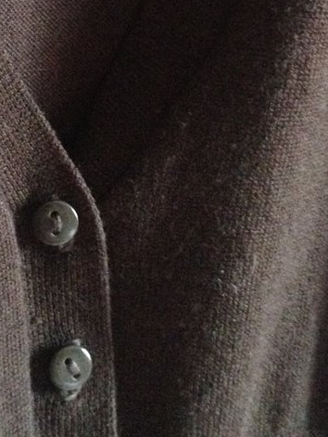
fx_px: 1249
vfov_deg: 19.4
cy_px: 32
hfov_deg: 14.9
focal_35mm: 99
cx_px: 114
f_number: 2.4
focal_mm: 4.28
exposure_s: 1/15
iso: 800
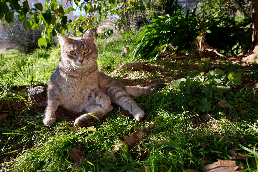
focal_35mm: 23
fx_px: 165
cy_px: 86
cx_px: 129
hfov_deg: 76.1
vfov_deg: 55.1
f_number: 5.6
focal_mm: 15
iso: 200
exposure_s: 1/170
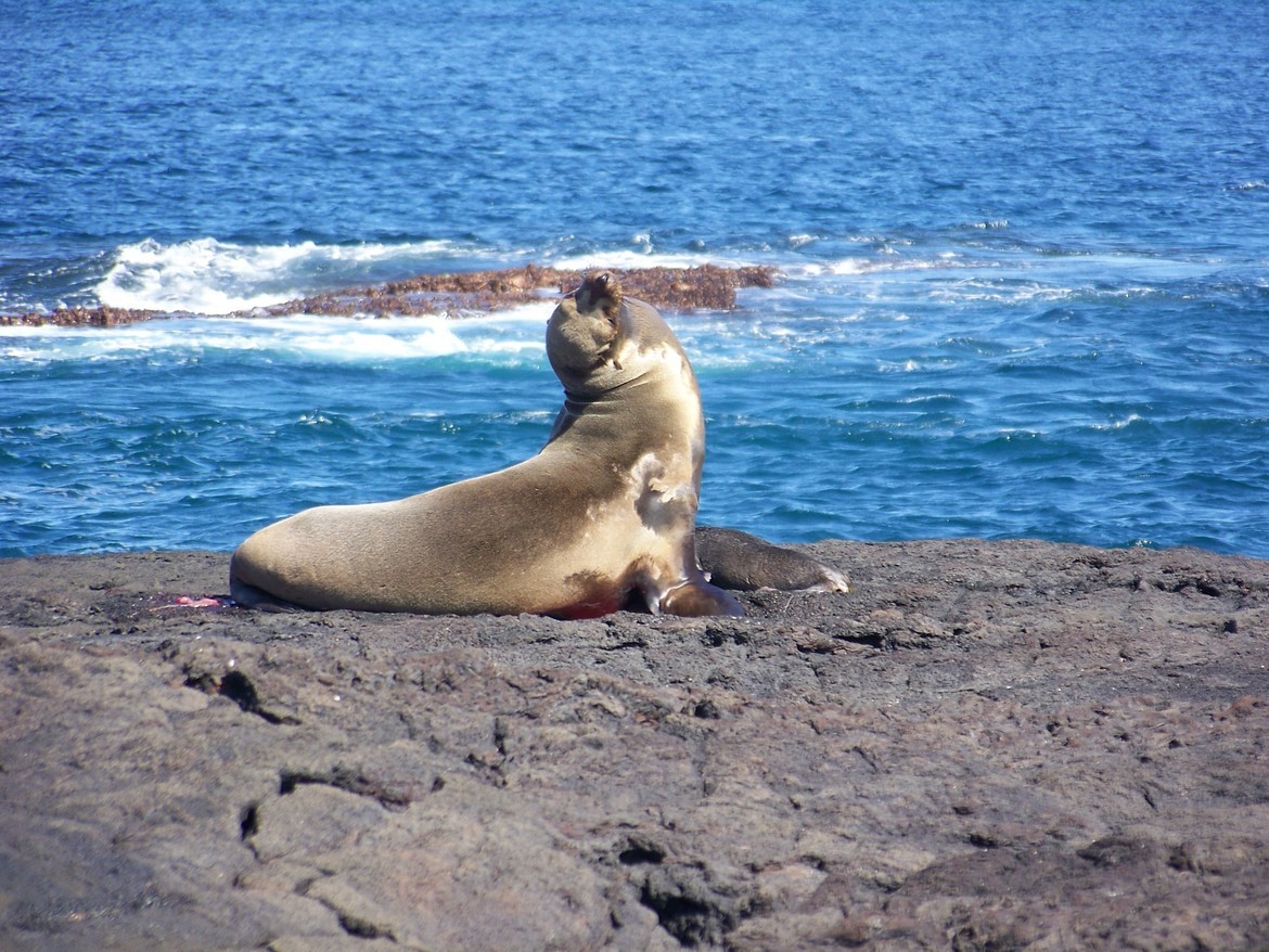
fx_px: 11513
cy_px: 476
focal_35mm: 314
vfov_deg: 4.7
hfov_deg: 6.3
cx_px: 634
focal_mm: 52.2
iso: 64
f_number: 4
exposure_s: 1/200
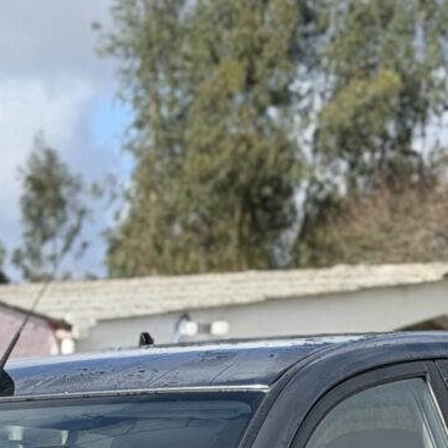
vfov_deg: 7.7
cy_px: 732
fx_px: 3251
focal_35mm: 222
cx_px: -16
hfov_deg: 7.8
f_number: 1.78
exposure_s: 1/1980
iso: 80
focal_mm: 6.76
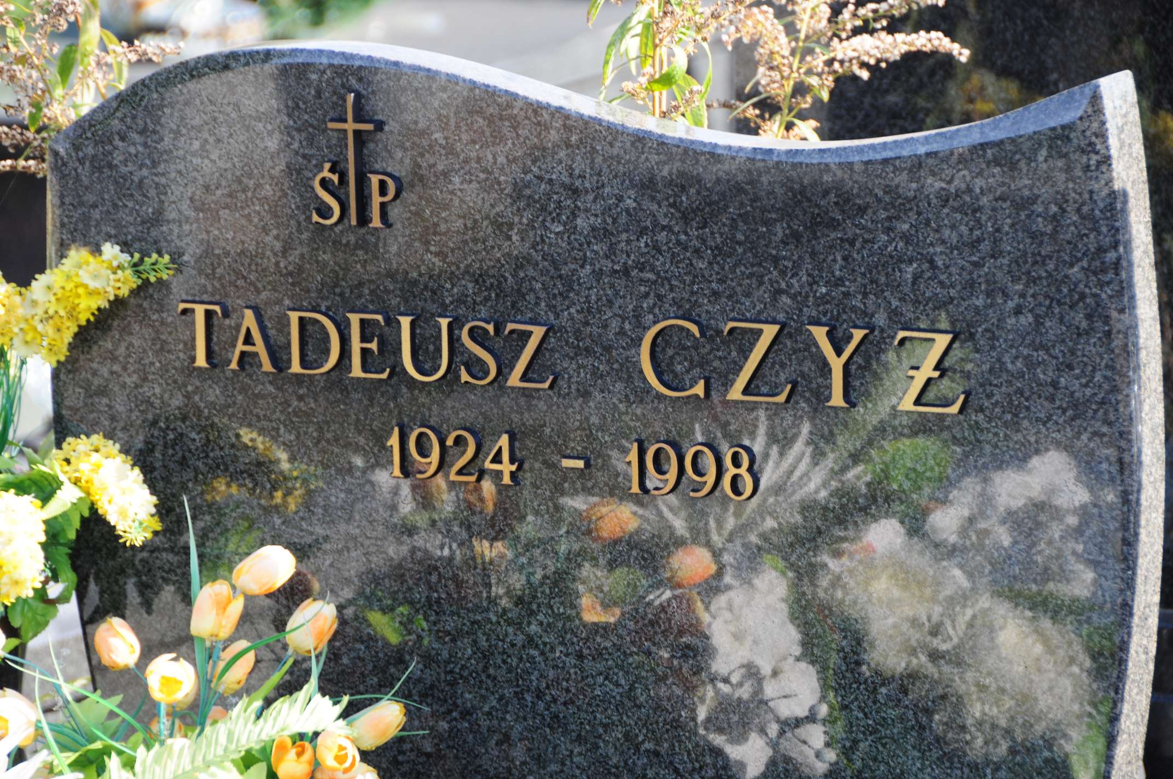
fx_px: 7322
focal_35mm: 225
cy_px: 390
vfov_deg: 6.1
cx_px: 586
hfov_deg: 9.2
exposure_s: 1/125
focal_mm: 150
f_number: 7.1
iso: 200
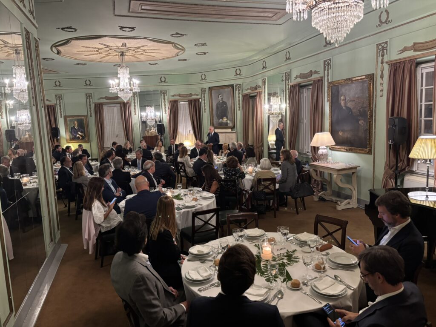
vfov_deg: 53.1
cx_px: 218
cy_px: 164
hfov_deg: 67.3
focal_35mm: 26
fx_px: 327
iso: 500
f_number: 1.6
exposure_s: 1/33
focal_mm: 5.96
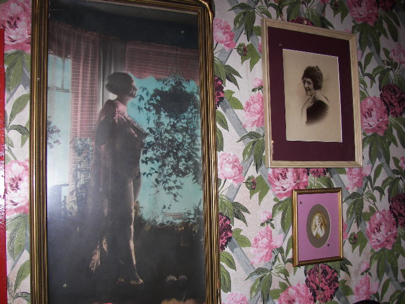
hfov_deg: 51.4
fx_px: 421
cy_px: 152
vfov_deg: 39.6
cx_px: 202
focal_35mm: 36
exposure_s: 1/30
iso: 64
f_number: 2.8
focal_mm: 6
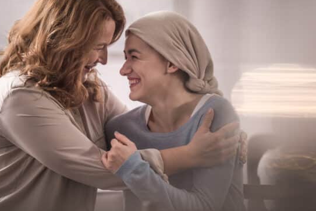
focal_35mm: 188
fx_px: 1650
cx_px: 147
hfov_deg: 10.9
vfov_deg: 7.3
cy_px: 100
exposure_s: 1/200
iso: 500
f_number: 2.8
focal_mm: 170
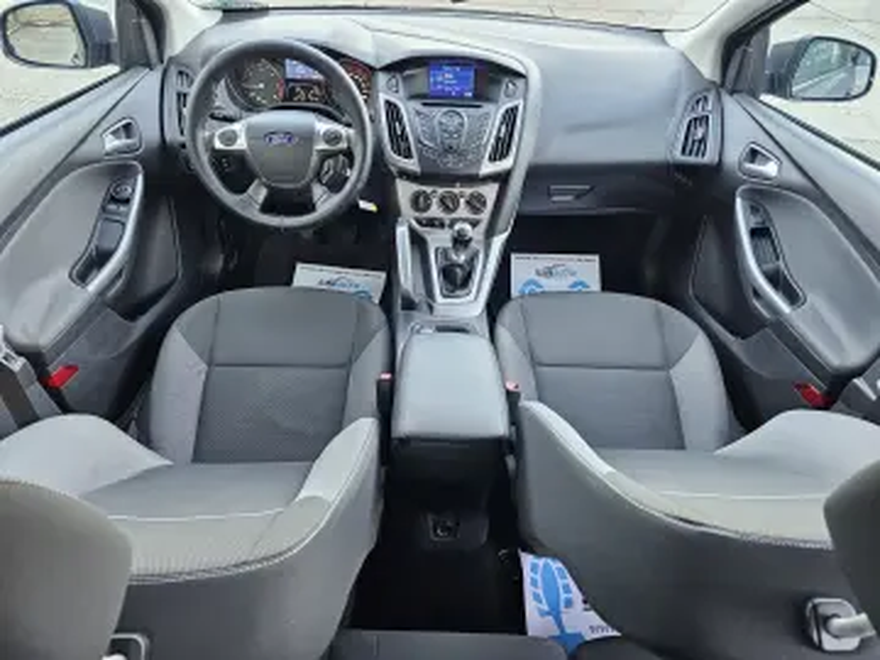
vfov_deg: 58.9
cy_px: 330
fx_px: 585
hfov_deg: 73.9
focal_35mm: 23
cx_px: 440
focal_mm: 6.3
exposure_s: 1/50
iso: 640
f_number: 1.7
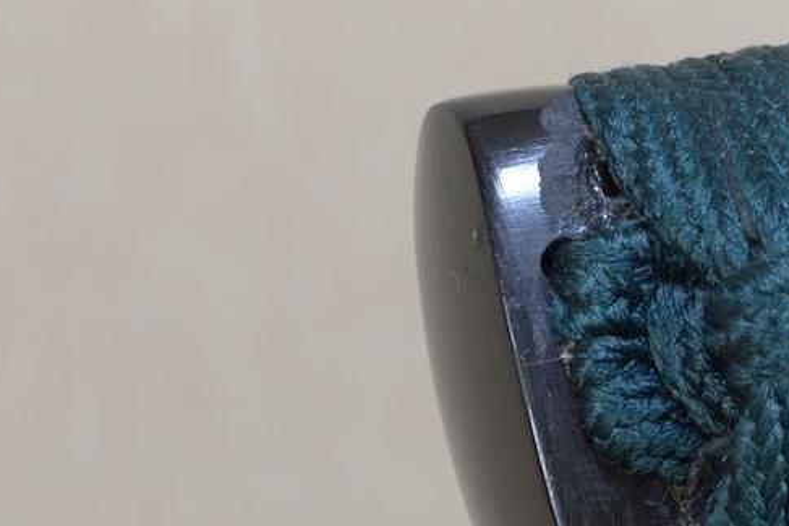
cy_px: 308
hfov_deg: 4.8
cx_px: 825
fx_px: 9448
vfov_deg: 3.2
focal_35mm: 431
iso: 400
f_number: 11
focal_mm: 100
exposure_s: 1/2
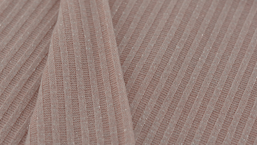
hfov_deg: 25.0
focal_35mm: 85
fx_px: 579
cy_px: 65
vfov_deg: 14.2
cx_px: 116
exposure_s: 1/250
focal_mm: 50
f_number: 3.5
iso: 100
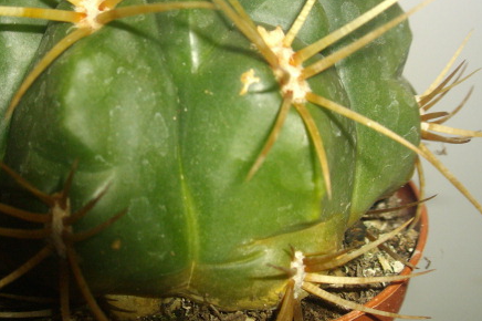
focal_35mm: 55
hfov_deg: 36.0
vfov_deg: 24.4
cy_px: 101
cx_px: 170
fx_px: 736
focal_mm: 6
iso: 160
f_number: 2.7
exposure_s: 1/50
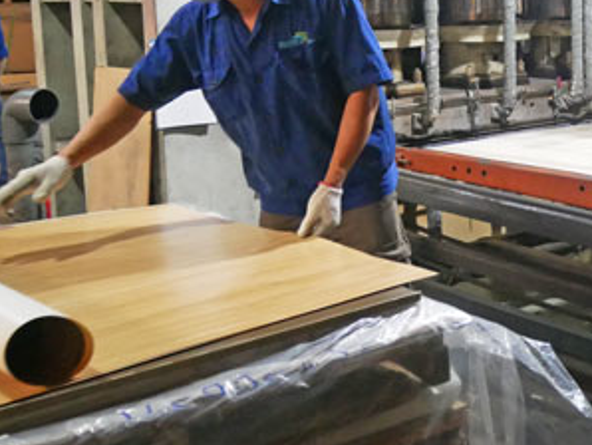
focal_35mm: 61
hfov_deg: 28.5
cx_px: 662
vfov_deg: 23.8
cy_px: 113
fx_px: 1044
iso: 2500
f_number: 3.5
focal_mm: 13
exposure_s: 1/60
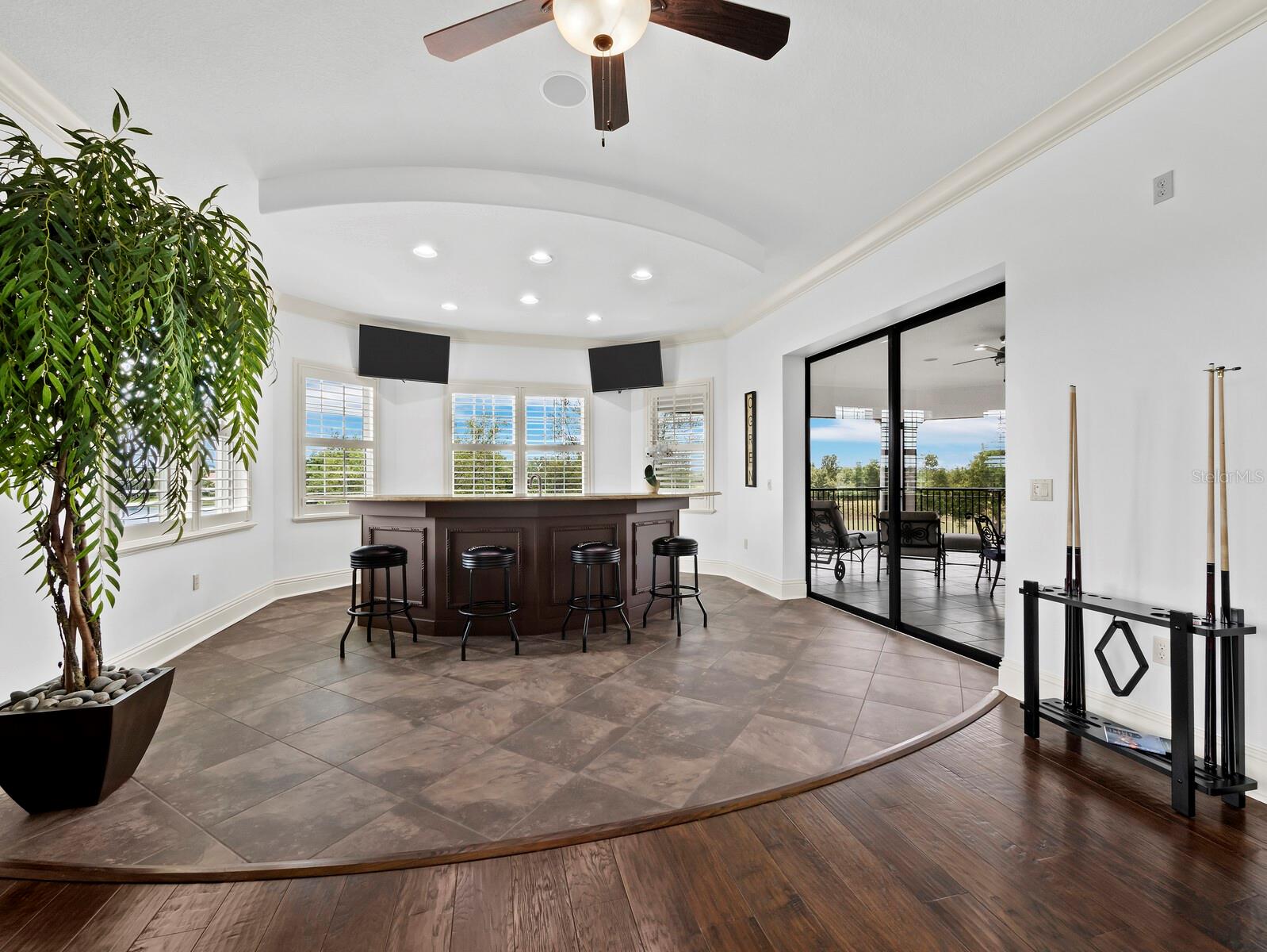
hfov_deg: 102.0
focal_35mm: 14
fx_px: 513
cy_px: 476
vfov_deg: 85.7
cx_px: 634
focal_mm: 7
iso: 320
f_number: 11
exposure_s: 1/3
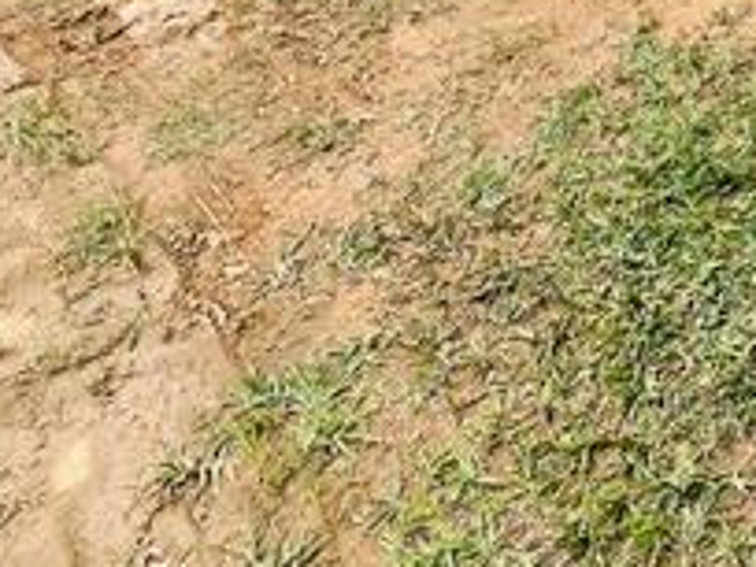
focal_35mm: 51
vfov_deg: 19.9
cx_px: 875
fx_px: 1114
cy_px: -482
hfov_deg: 32.1
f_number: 1.8
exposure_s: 1/1783
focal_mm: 1.57
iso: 32
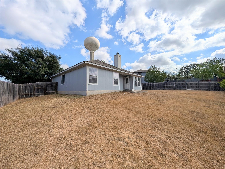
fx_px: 78
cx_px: 112
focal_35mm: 12
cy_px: 84
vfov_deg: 94.6
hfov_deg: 110.5
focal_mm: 2.02
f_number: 1.7
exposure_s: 1/6494
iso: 46
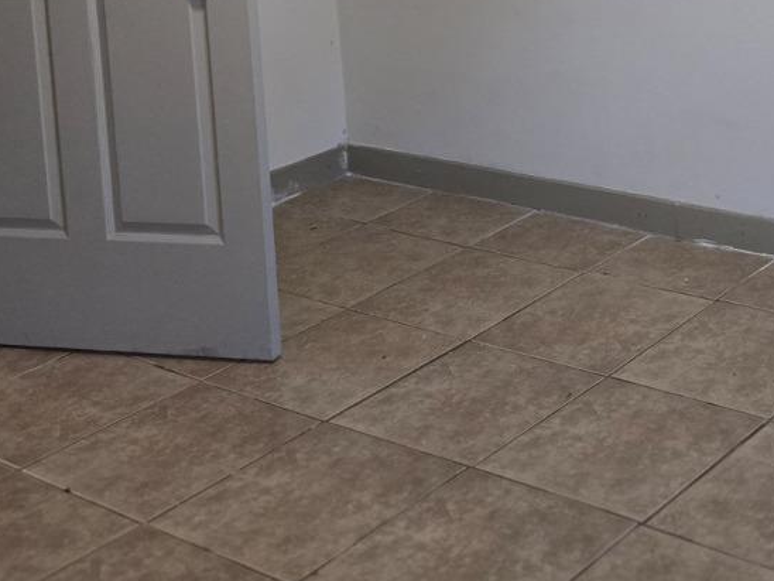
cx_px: 757
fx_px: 1409
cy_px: -196
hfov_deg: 28.9
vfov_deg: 20.9
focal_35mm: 63
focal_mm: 6.3
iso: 500
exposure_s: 1/120
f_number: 1.7
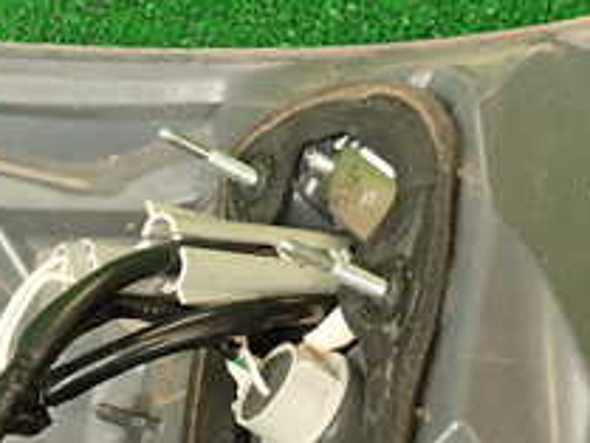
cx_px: 130
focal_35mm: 92
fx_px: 1569
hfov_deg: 21.1
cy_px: 429
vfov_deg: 15.8
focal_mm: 5.79
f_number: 2.4
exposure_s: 1/60
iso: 200
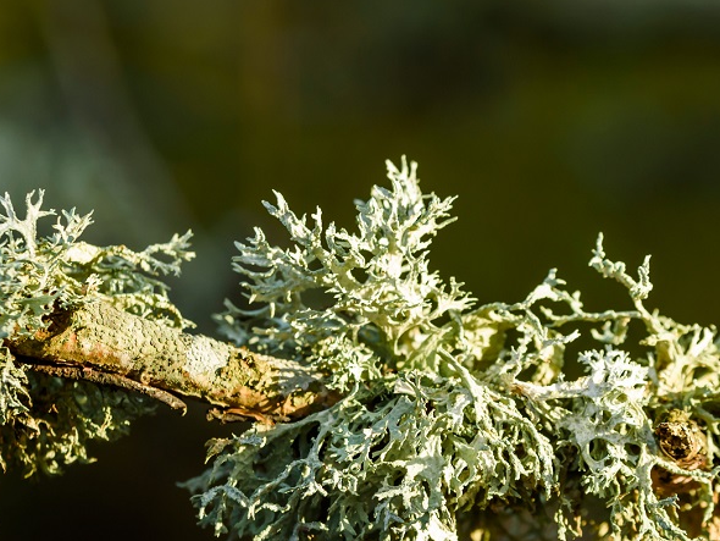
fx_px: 8136
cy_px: 379
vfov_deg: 3.8
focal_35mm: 391
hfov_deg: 5.1
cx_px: 538
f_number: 5.6
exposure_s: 1/250
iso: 400
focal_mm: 200
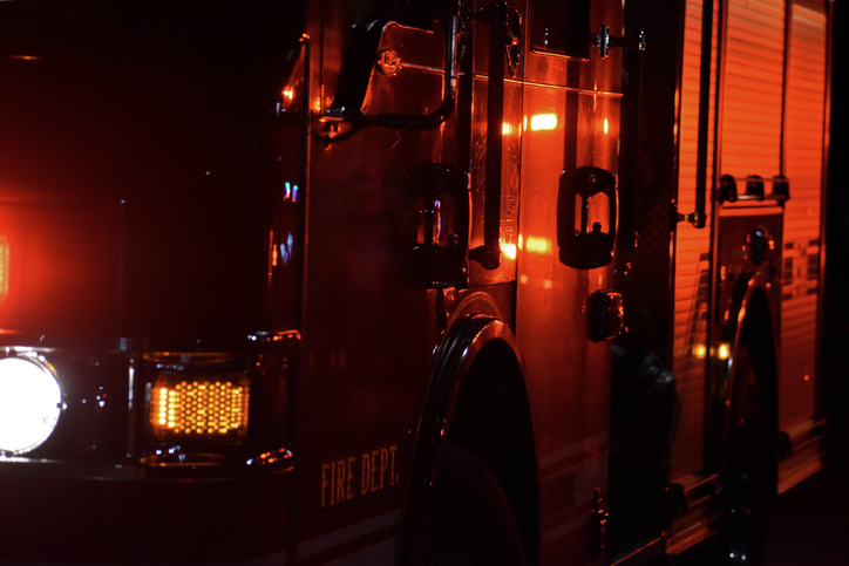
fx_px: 3892
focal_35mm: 165
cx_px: 424
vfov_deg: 8.3
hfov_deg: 12.4
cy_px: 283
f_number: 4.8
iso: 3200
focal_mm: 110
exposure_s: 1/160
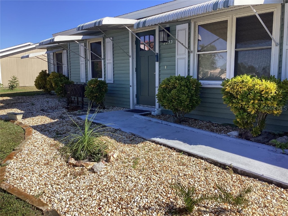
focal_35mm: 31
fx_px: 258
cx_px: 144
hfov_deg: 58.4
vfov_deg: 45.4
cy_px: 108
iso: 25
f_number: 2.4
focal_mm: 3.3
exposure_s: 1/1101
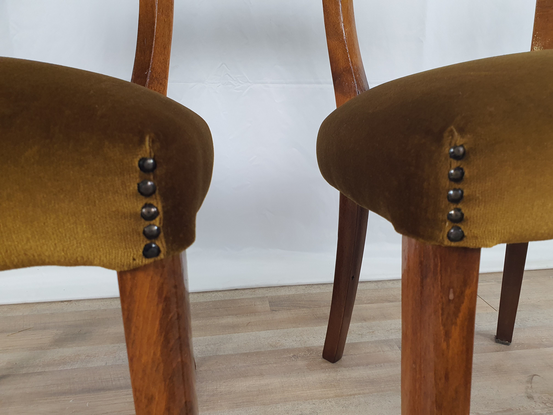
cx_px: 276
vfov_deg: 53.1
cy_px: 208
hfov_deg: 67.3
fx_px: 415
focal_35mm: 26
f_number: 2.4
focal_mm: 4.3
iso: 160
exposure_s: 1/50
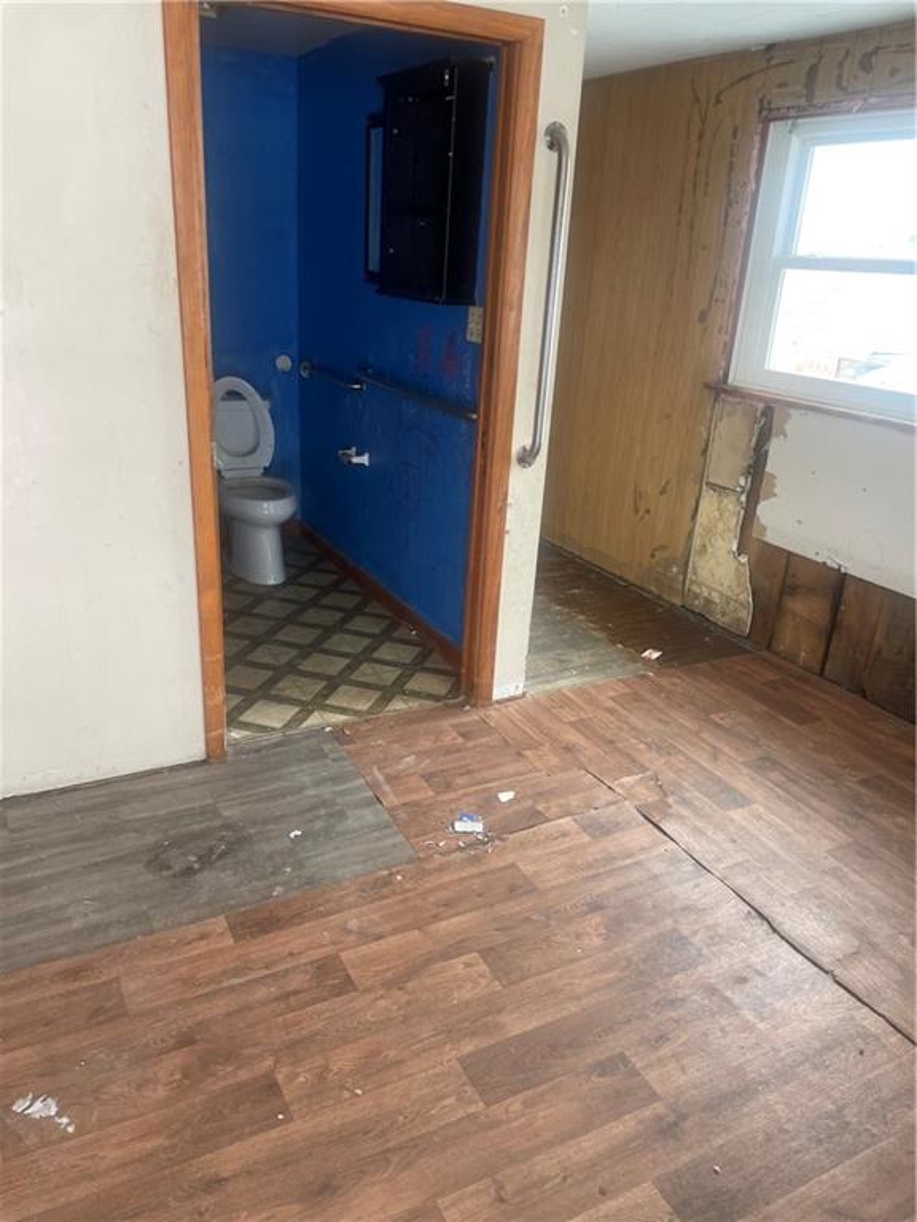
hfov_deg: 53.1
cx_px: 458
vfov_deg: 67.3
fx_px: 918
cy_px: 611
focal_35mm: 26
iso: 80
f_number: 1.6
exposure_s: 1/121
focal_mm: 4.2
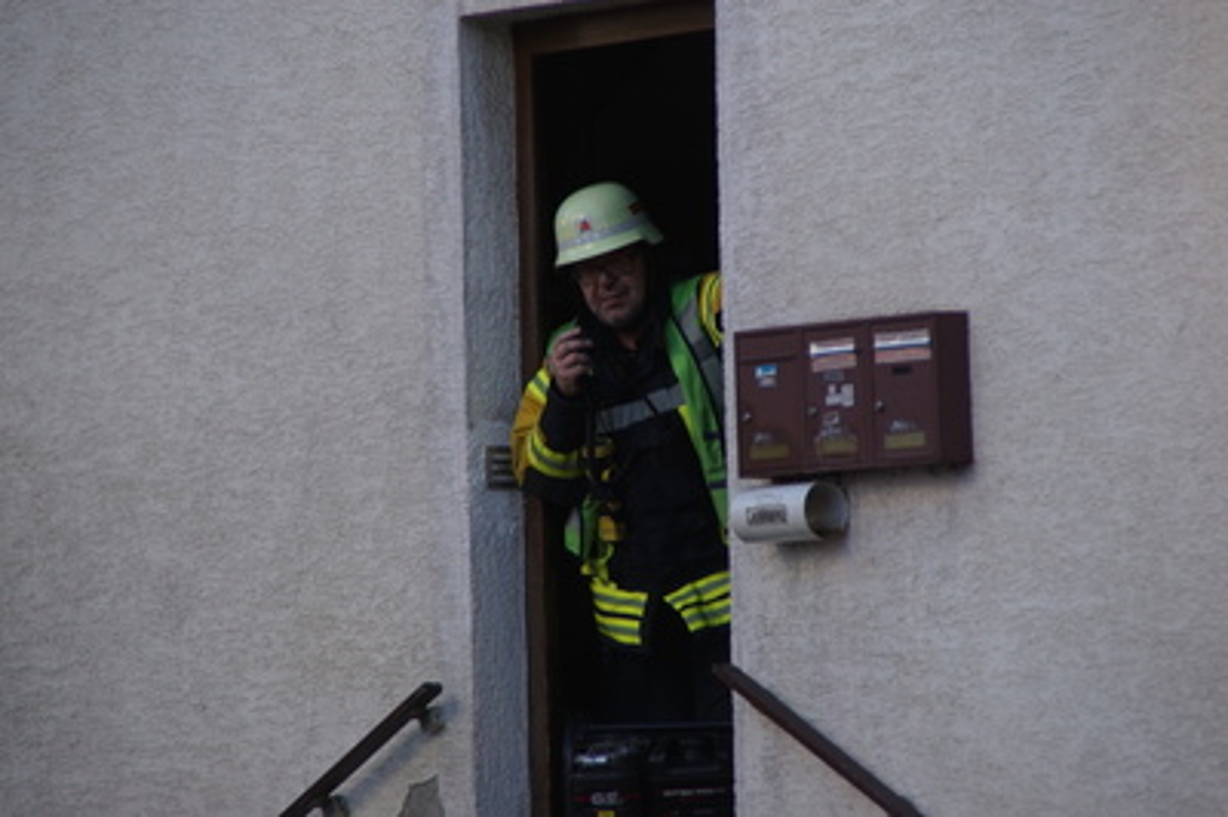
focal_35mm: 300
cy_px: 408
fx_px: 10225
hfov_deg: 6.9
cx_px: 614
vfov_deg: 4.6
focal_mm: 200
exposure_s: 1/320
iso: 400
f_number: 6.3
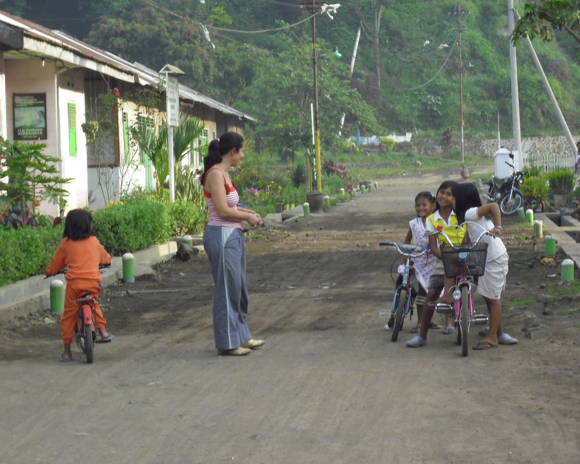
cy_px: 232
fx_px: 2026
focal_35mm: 118
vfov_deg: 13.1
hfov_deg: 16.3
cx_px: 300
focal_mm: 18.6
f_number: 5.2
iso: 100
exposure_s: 1/100
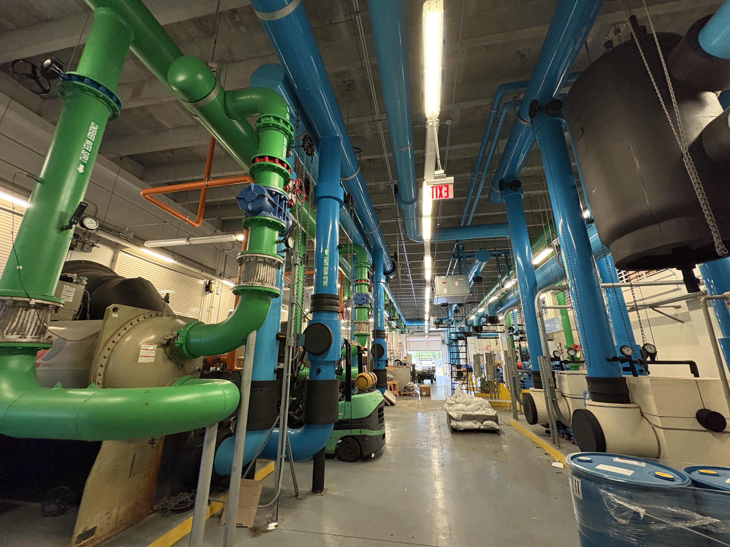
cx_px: 365
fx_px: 295
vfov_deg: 85.7
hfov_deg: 102.1
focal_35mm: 14
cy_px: 274
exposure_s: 1/60
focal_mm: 2.22
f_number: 2.2
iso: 400
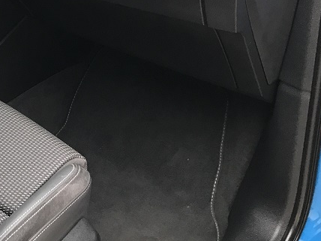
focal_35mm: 66
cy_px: 17
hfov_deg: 27.2
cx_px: -24
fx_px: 612
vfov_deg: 21.7
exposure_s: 1/65
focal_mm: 3.99
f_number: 1.8
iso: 40
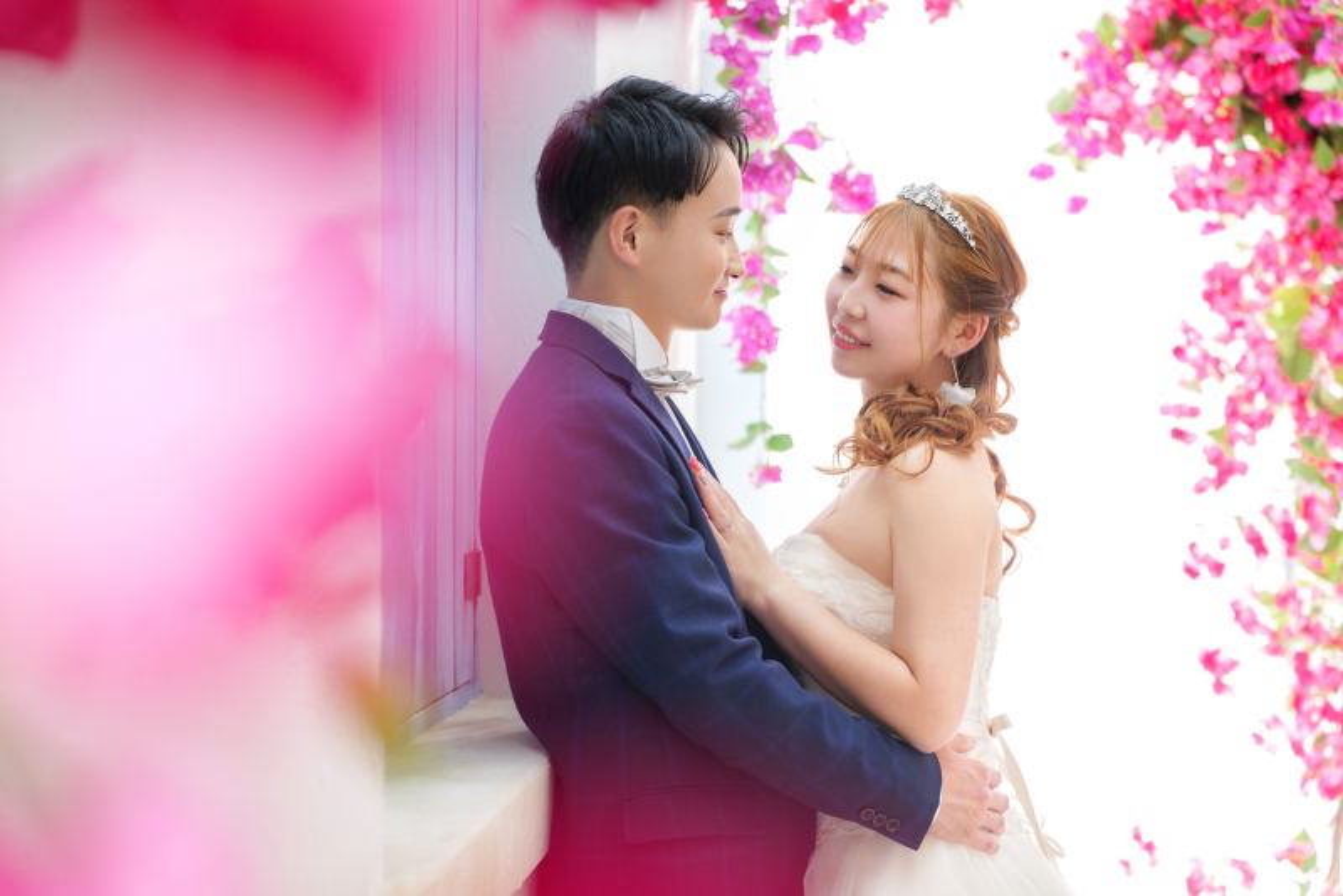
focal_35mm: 70
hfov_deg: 28.8
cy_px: 448
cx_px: 672
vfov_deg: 19.5
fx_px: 2612
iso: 1000
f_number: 2.8
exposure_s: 1/125
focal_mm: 70
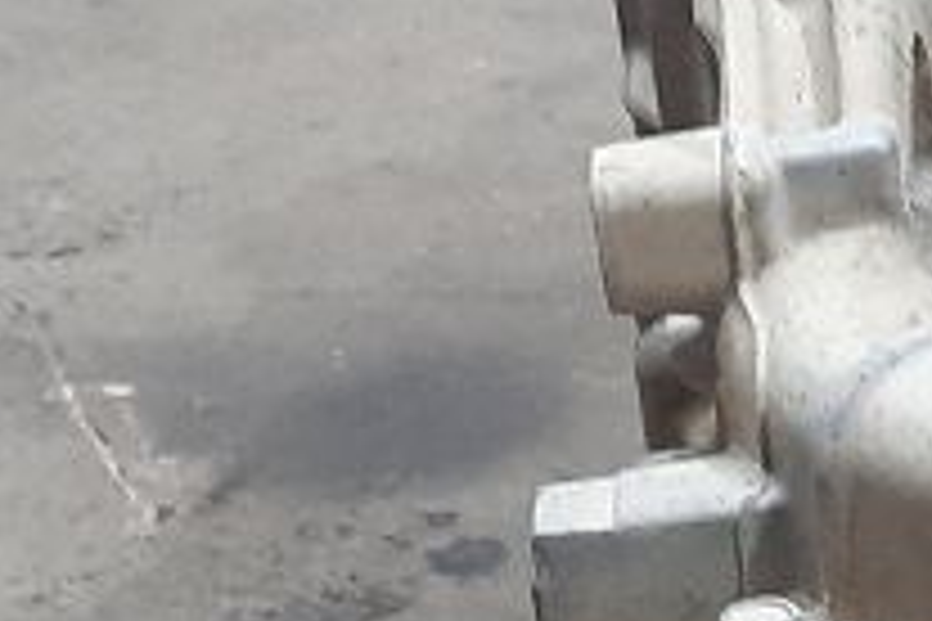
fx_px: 3909
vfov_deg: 9.1
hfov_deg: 12.7
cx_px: 1544
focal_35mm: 151
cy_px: 400
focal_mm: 4.6
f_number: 2
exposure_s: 1/50
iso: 320
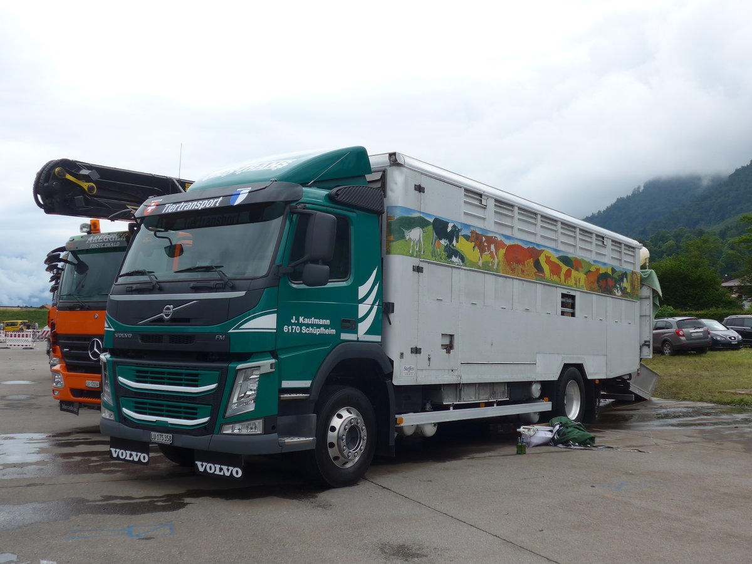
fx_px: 847
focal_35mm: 39
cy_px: 282
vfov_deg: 36.8
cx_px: 376
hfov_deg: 47.9
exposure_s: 1/1000
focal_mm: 8
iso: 80
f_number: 2.8
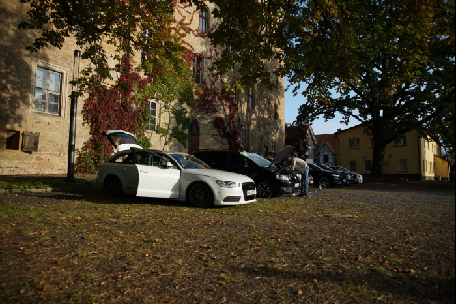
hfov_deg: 73.8
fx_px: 304
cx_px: 228
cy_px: 152
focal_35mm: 24
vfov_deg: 53.1
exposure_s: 1/640
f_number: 3.2
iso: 100
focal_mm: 24
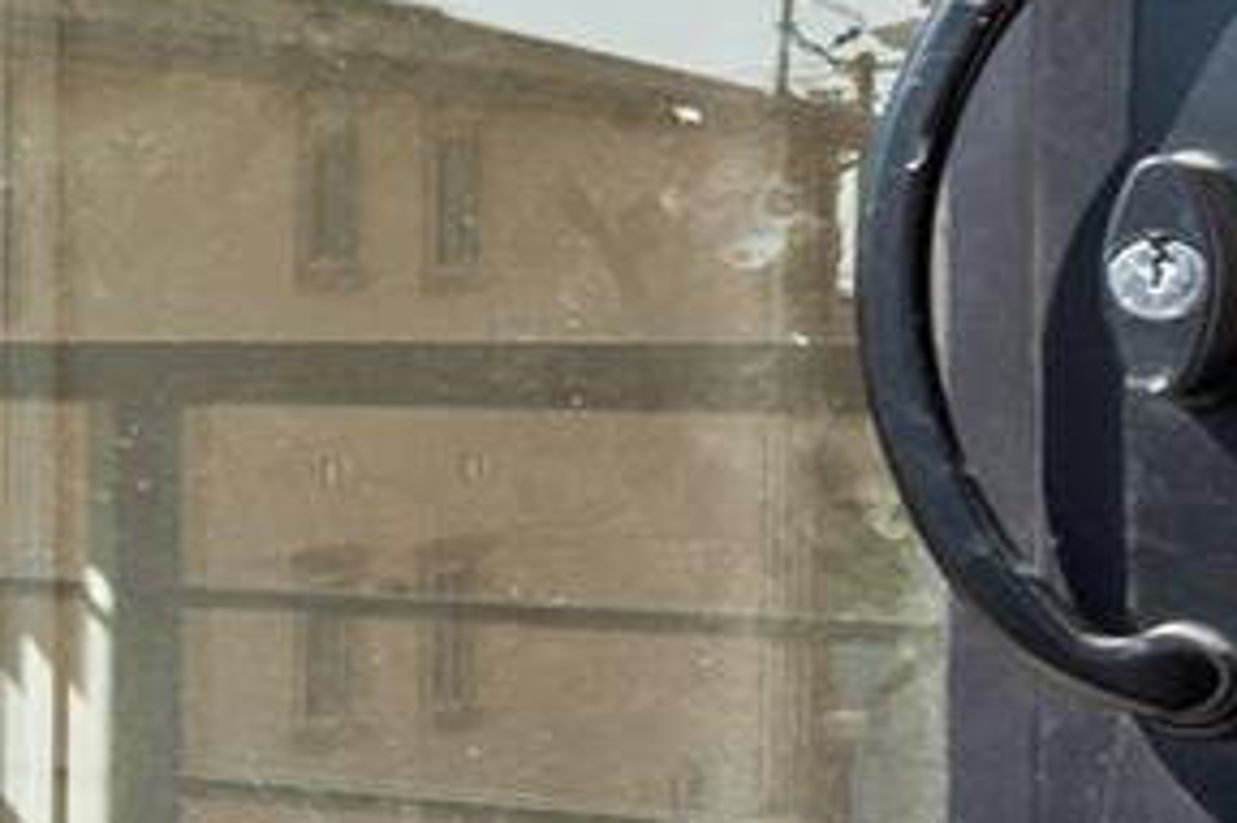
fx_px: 3434
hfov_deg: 12.6
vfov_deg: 13.6
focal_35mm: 100
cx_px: -2138
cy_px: 205
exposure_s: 1/125
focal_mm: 14
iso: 200
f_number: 10
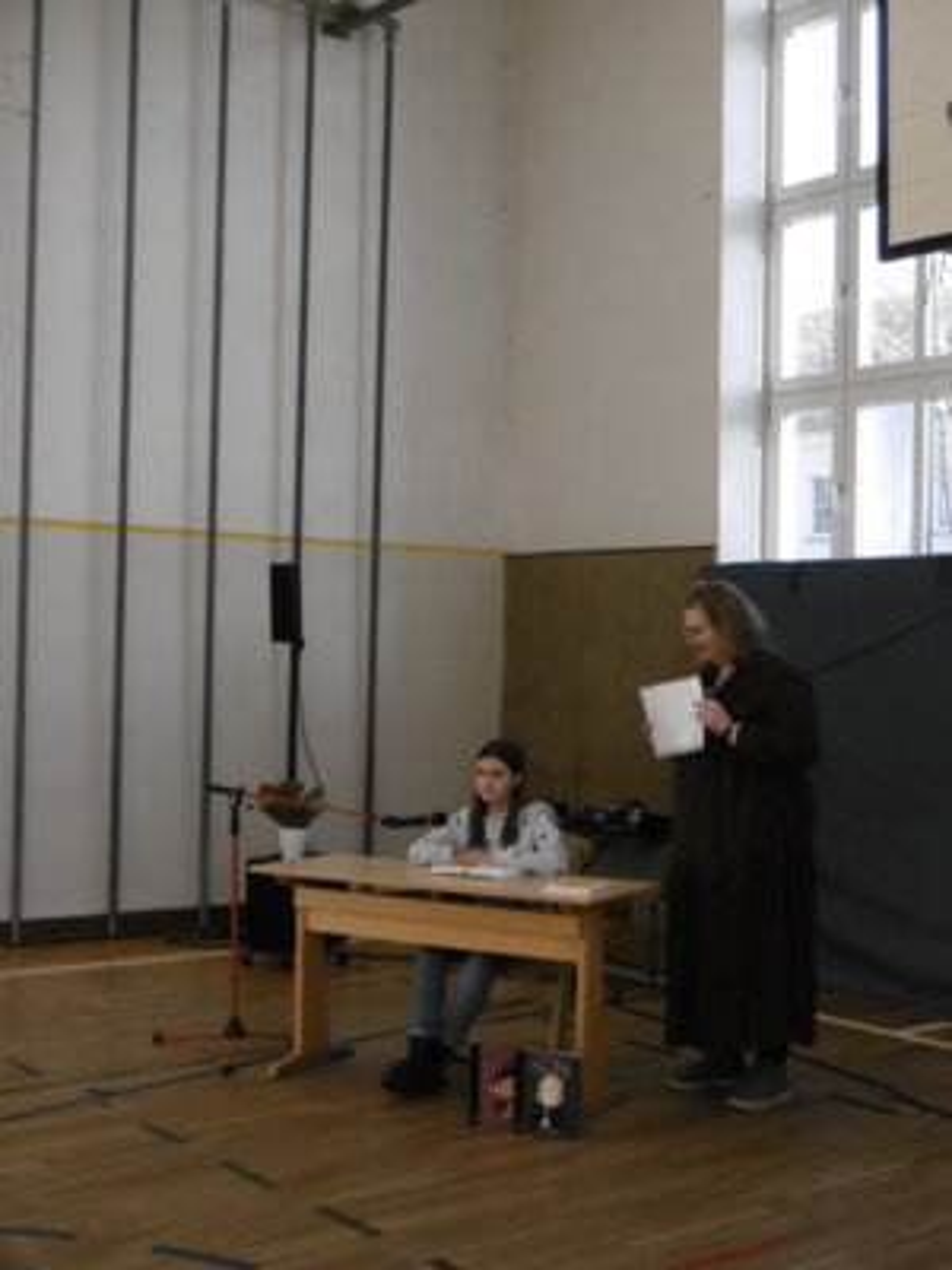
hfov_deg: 28.6
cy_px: 635
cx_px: 476
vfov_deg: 37.5
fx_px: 1870
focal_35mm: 51
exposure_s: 1/500
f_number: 4
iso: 800
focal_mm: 9.2
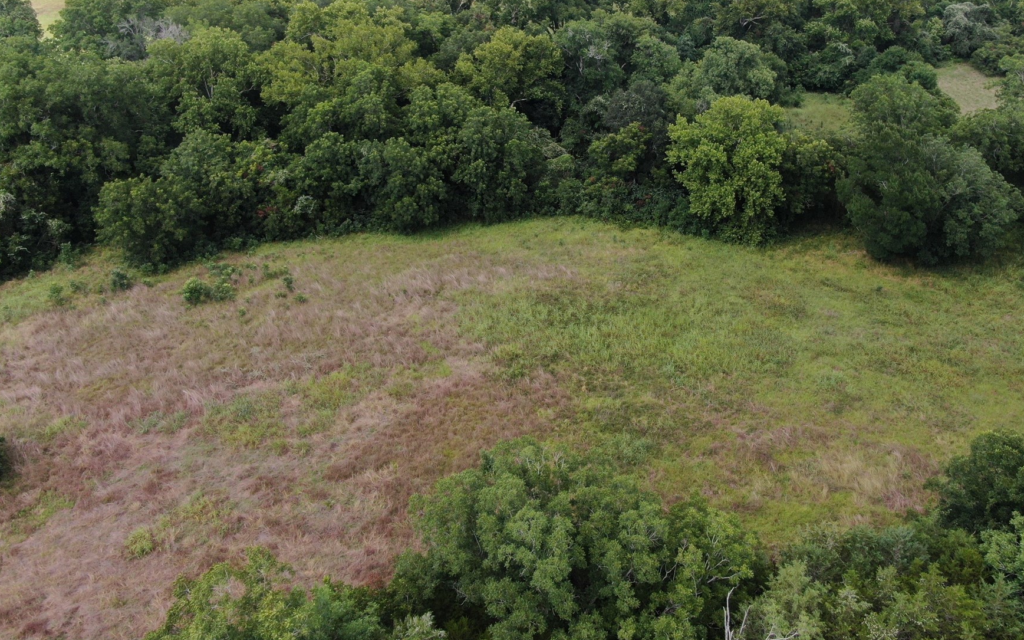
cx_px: 569
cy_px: 221
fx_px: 837
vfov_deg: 41.4
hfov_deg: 62.7
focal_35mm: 30
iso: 100
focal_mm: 4.39
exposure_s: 1/500
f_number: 2.8
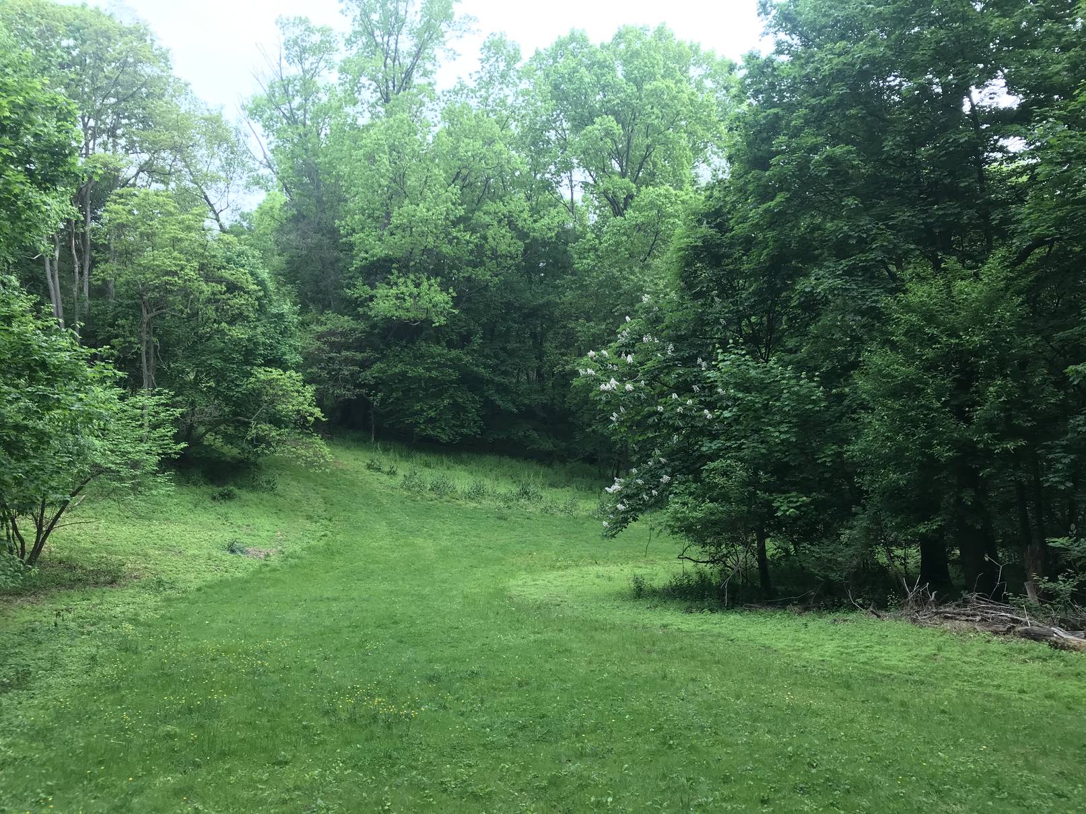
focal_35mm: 28
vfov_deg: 49.8
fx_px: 879
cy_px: 407
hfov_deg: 63.4
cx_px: 543
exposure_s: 1/98
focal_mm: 3.99
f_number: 1.8
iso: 20
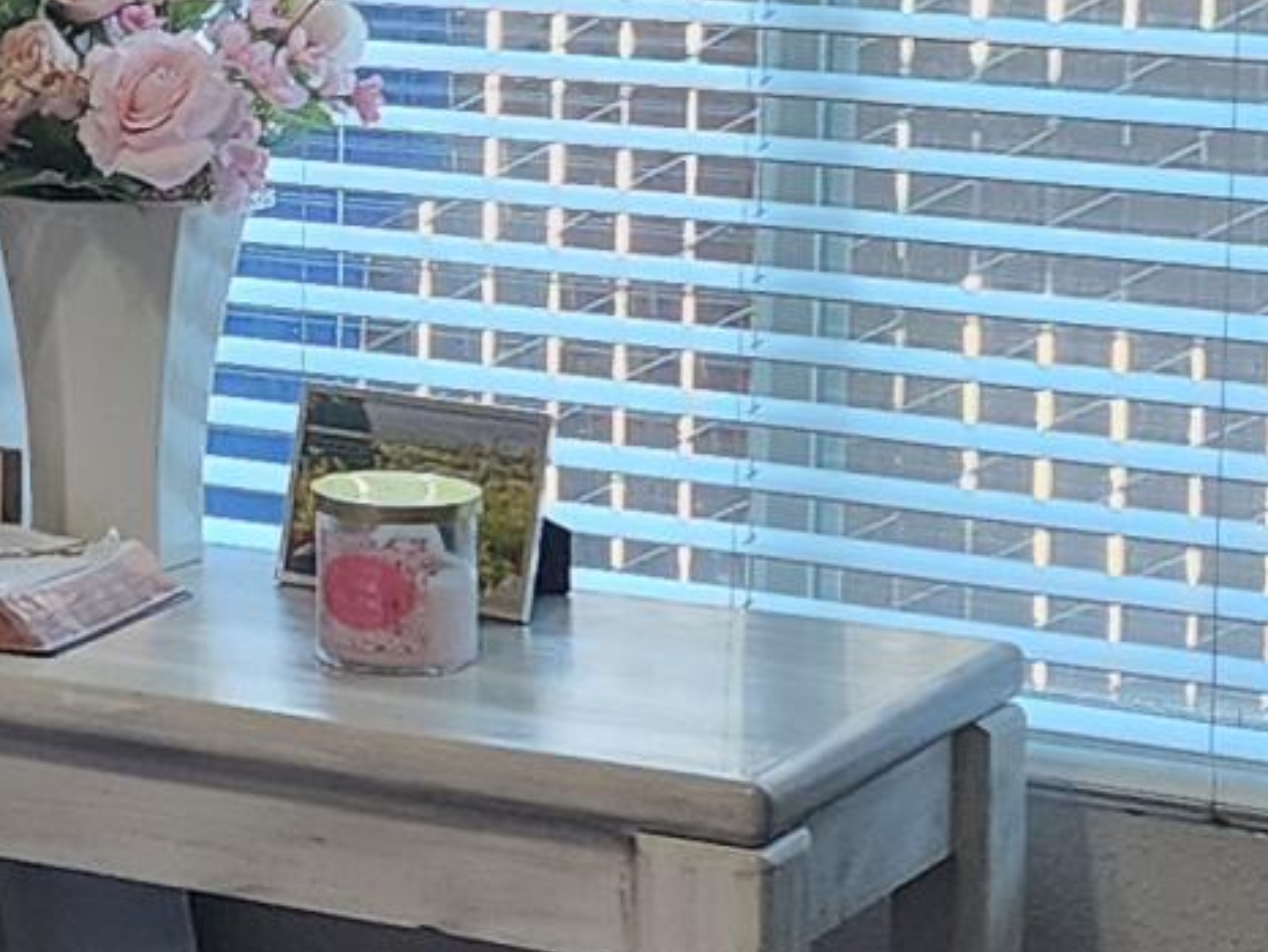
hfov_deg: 12.4
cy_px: 112
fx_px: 5424
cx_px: -849
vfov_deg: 10.0
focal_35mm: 148
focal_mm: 6.4
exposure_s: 1/120
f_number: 1.8
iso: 160
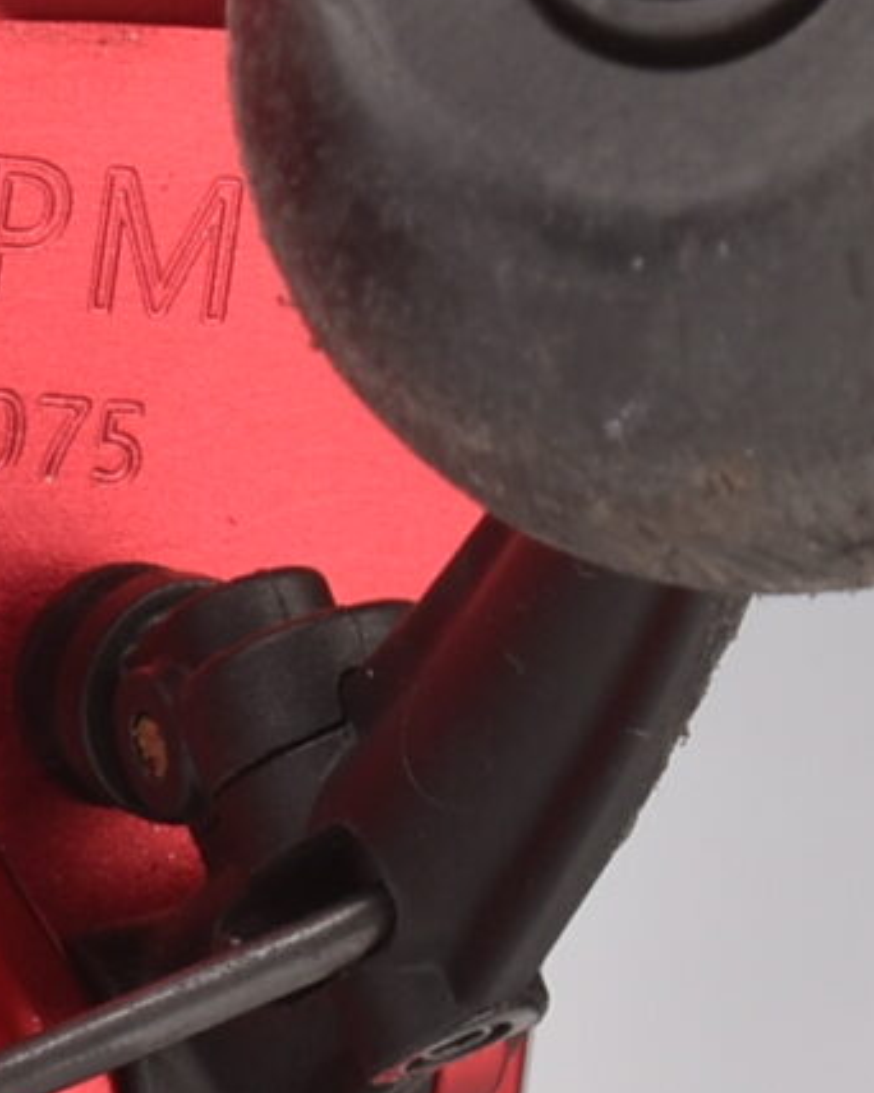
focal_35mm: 464
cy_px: 509
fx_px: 15007
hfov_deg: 3.3
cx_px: -486
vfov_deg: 4.2
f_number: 14
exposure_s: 1/100
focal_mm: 55
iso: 100
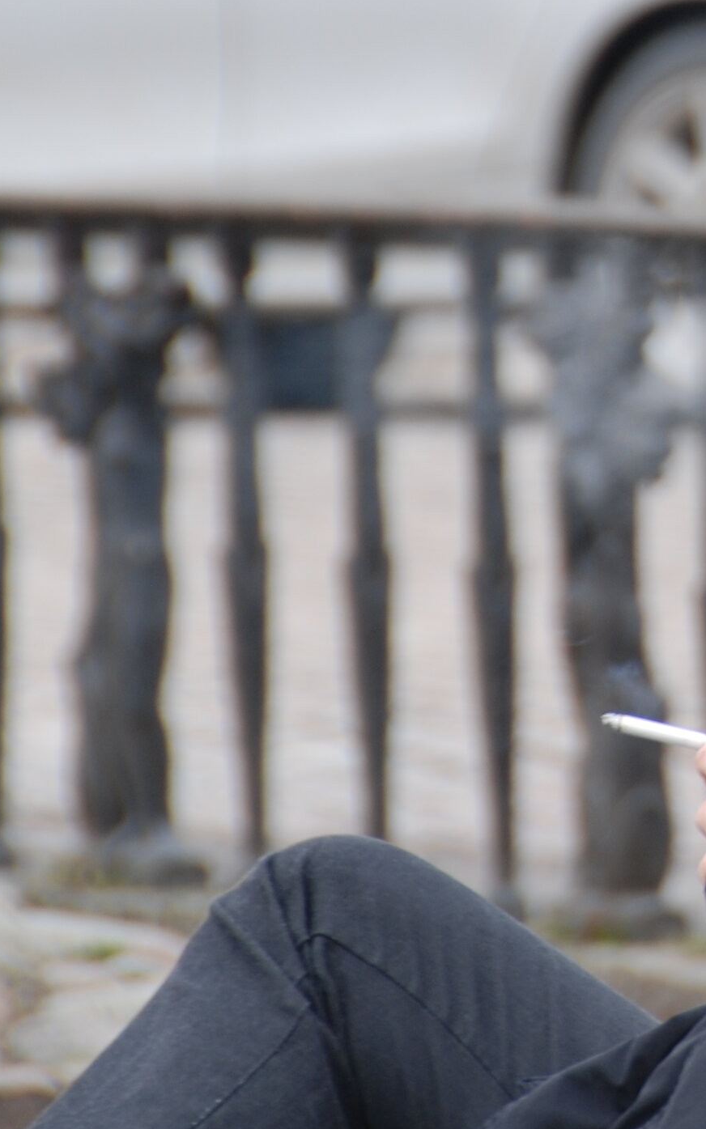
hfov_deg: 1.5
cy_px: 217
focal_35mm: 850
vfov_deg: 2.5
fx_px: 26165
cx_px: 1031
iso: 100
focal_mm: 200
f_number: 5.6
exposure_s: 1/40
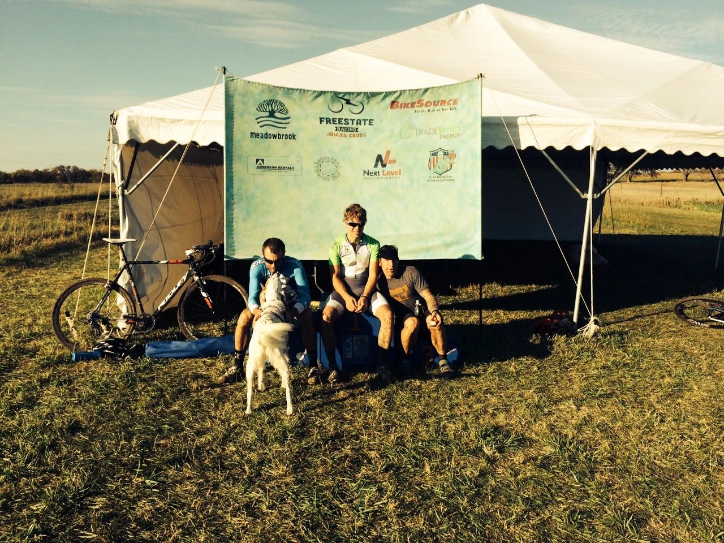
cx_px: 362
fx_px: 627
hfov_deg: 60.0
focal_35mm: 30
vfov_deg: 46.8
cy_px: 272
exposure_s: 1/2740
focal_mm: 4.12
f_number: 2.2
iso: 40
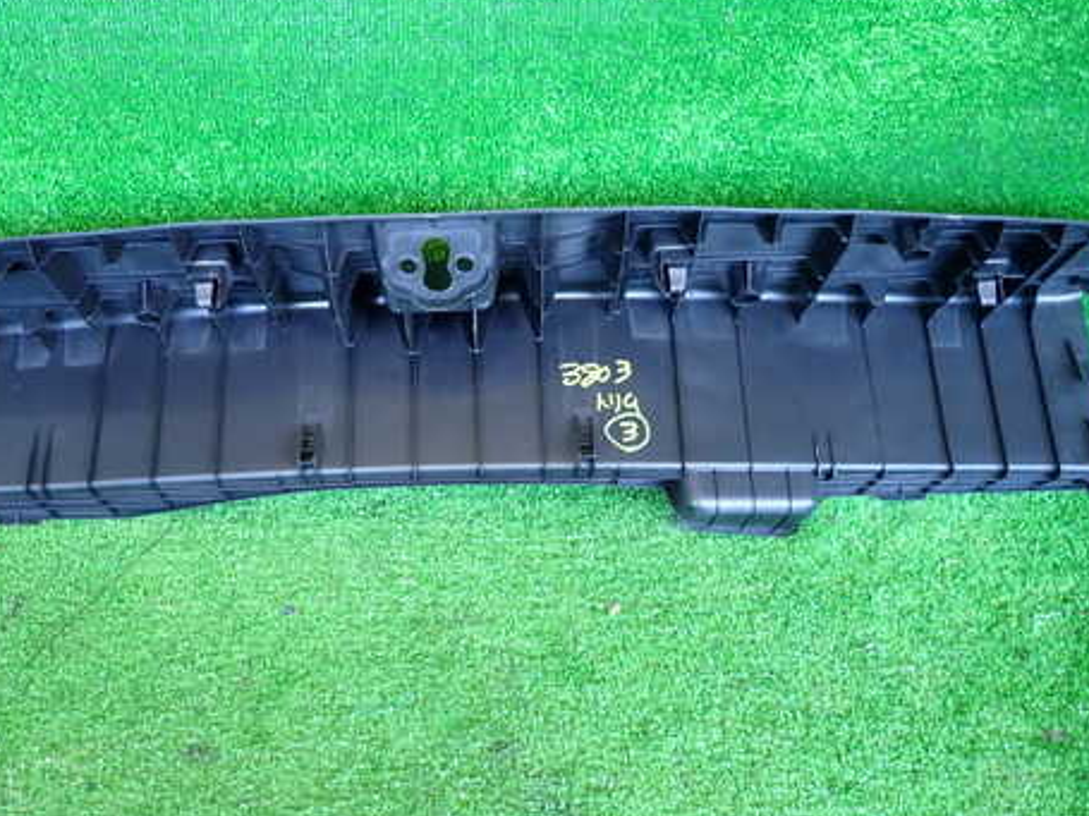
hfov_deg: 55.1
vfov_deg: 42.9
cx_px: 457
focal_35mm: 33
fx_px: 1038
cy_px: 407
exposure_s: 1/40
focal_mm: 4.5
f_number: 2
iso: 200
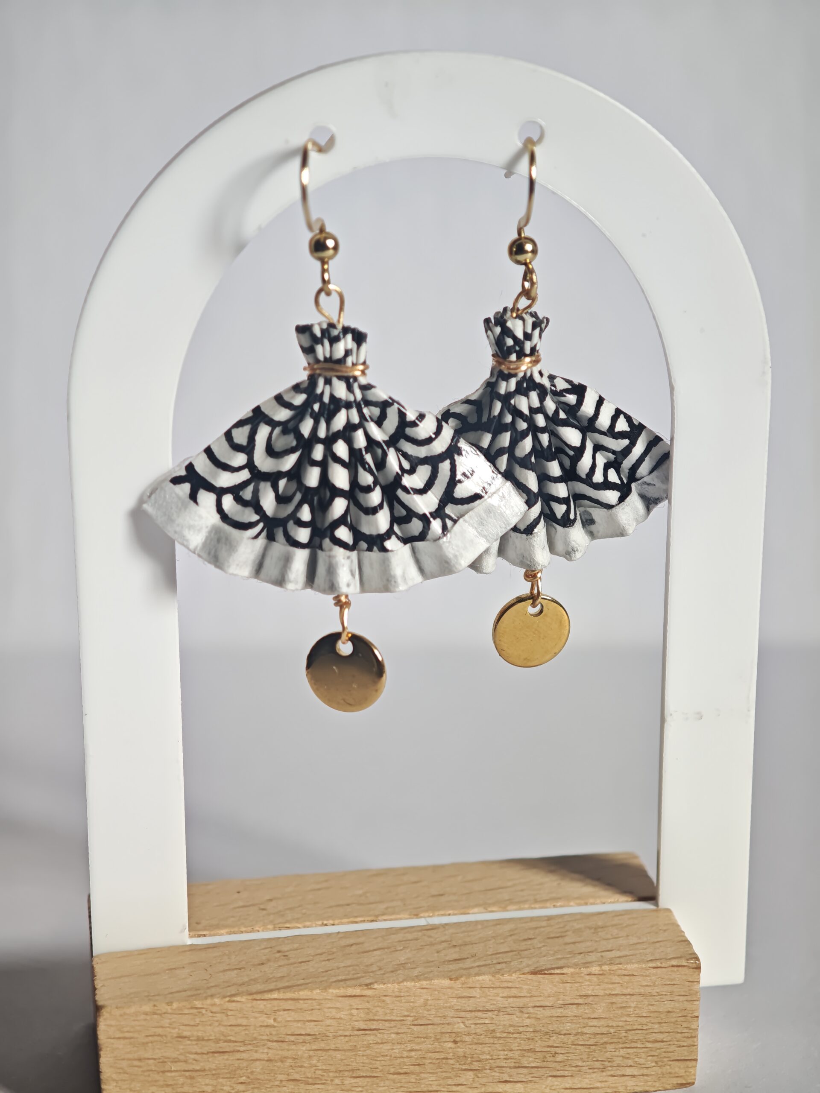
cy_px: 546
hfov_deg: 21.0
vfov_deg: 27.8
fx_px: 2211
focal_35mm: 70
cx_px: 410
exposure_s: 1/100
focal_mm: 11.5
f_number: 1.8
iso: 100
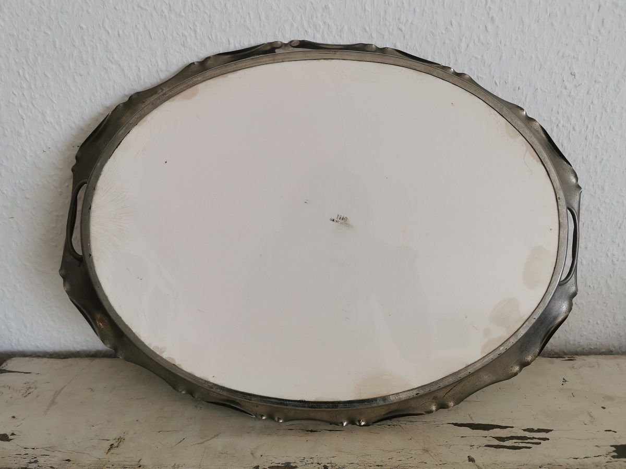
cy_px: 234
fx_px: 488
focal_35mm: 27
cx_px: 313
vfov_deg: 51.4
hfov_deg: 65.3
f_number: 1.6
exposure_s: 1/118
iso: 50
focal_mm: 5.56
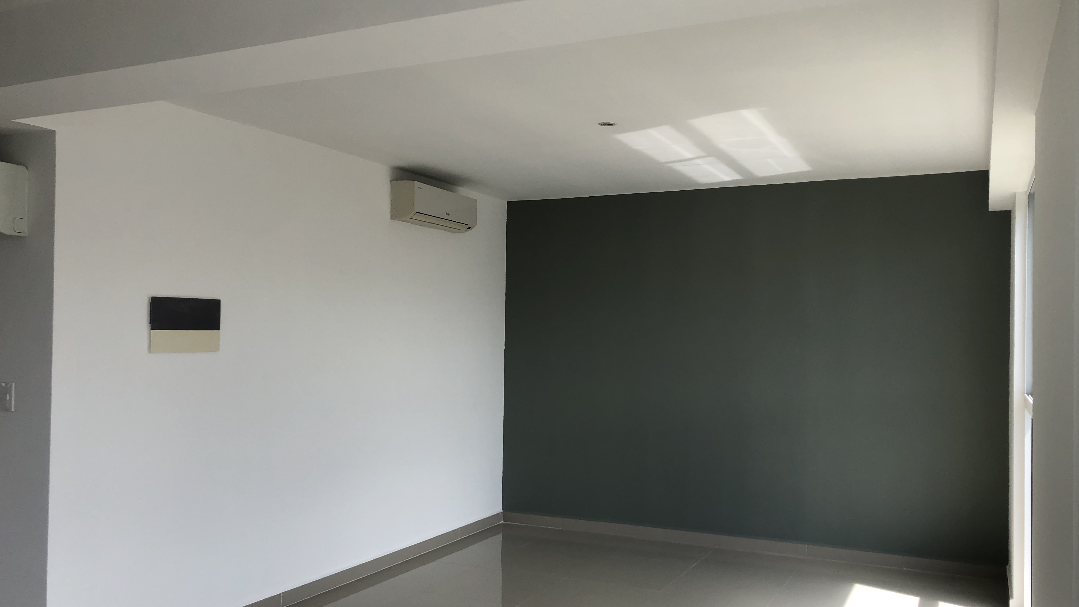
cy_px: 329
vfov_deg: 37.8
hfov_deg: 62.6
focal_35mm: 31
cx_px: 547
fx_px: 887
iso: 20
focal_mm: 3.99
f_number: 1.8
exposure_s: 1/649
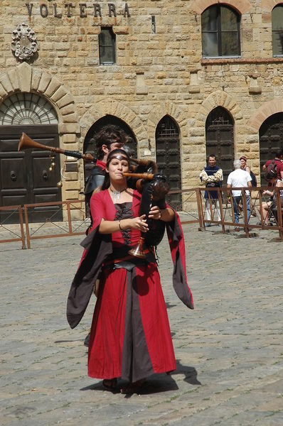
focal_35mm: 105
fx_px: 1242
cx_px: 142
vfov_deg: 19.5
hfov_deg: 13.0
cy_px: 213
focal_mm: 70
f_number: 11
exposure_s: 1/500
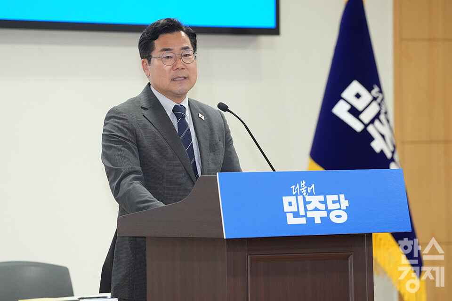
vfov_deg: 6.9
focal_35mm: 200
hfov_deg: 10.3
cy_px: 150
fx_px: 2511
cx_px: 226
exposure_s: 1/200
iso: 3200
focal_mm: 200
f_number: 4.5
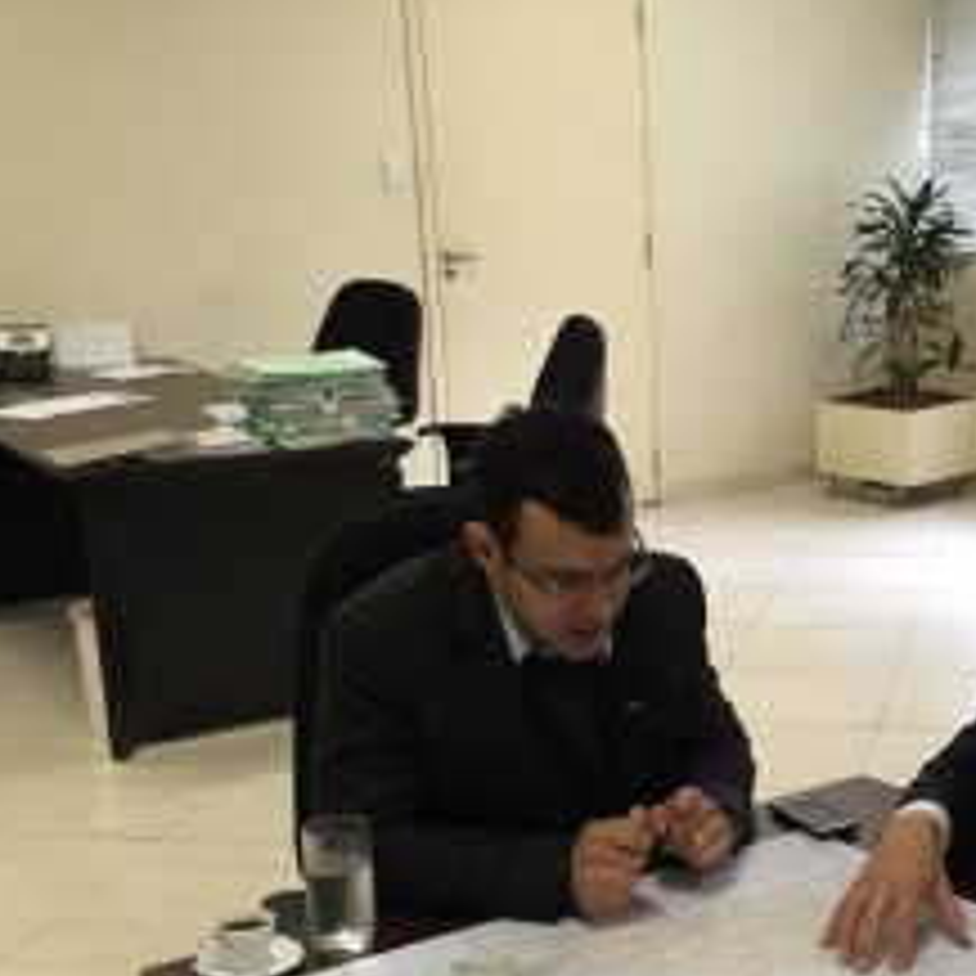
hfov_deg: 28.3
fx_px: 1882
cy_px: 717
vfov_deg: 28.7
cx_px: 819
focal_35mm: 59
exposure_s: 1/30
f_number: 2.2
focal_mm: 4.15
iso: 80
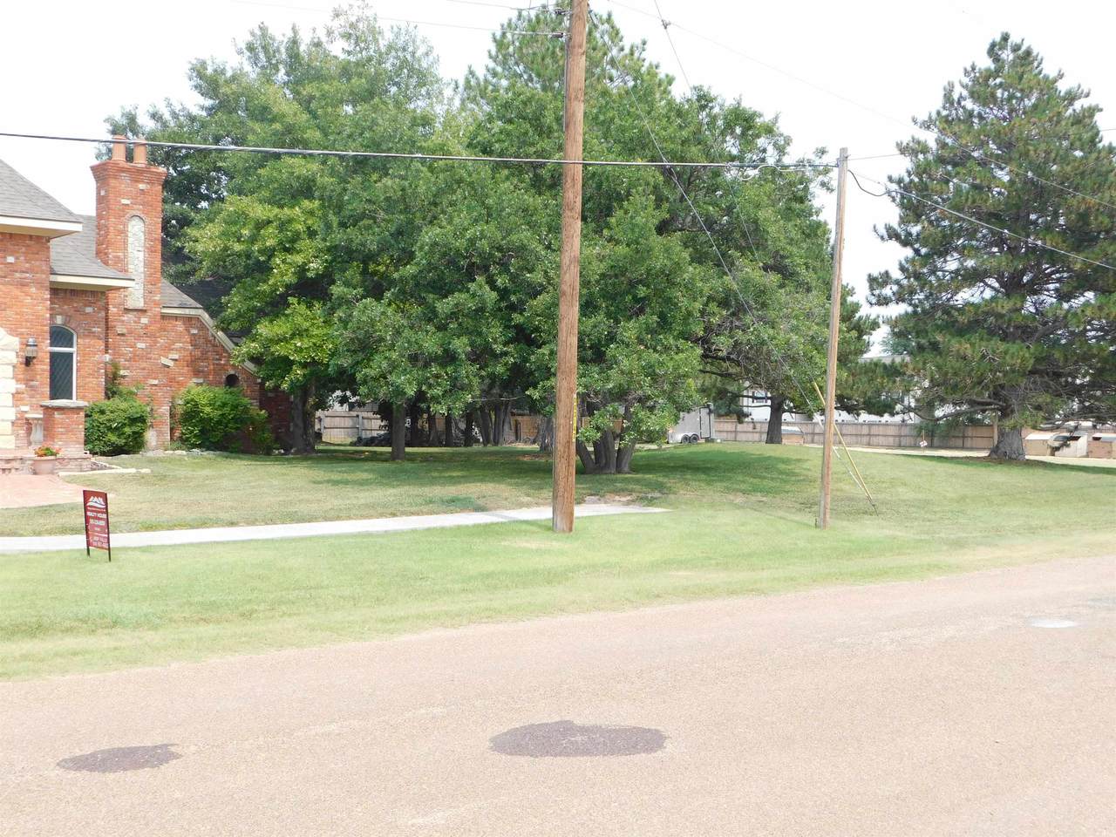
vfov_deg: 36.0
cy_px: 418
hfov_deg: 46.8
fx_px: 1290
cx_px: 558
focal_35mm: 40
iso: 125
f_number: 3.6
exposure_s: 1/500
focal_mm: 7.1
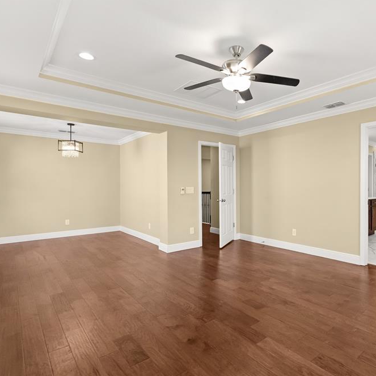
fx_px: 258
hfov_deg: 70.1
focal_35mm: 21
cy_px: 189
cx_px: 251
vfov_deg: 72.1
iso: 2500
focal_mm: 16
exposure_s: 1/200
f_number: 5
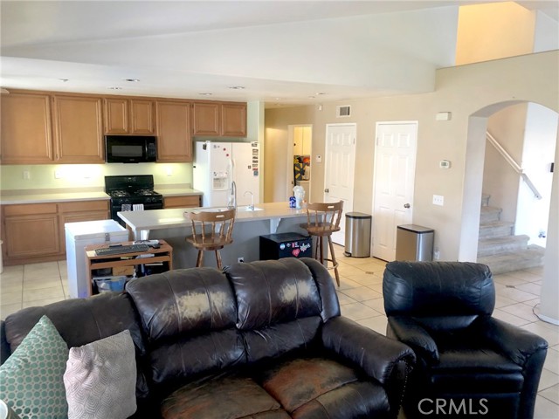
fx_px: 452
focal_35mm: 28
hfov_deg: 63.4
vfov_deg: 49.7
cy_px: 210
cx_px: 280
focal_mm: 4
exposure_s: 1/15
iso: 64
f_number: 1.8
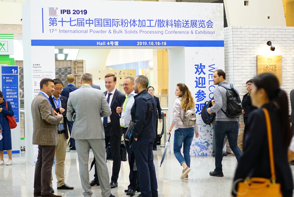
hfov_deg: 24.8
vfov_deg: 16.7
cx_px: 147
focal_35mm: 82
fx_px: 670
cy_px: 98
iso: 500
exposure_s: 1/60
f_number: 2
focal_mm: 55
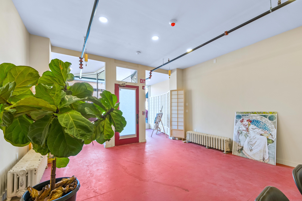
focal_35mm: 15
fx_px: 126
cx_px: 151
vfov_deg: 77.3
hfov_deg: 100.4
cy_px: 100
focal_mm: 9.9
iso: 500
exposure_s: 1/6
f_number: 8
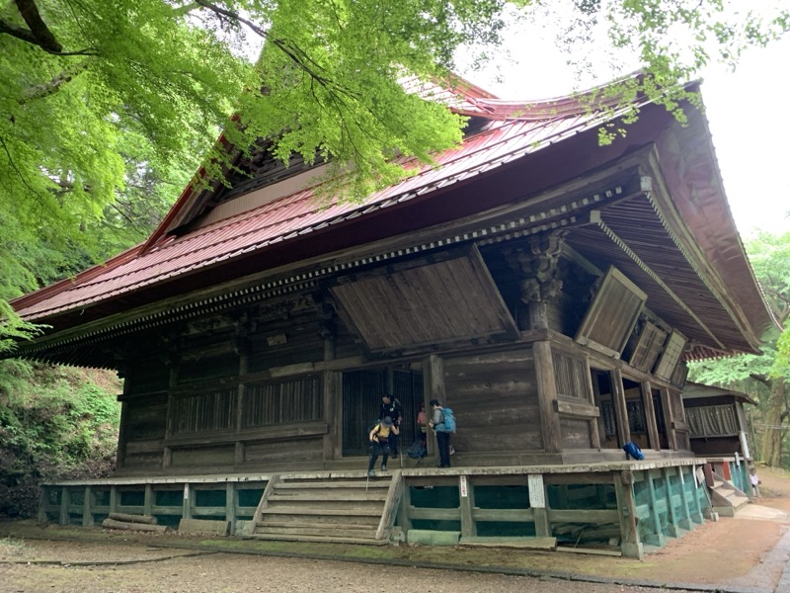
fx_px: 593
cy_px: 296
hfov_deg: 67.3
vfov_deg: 53.1
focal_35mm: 26
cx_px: 395
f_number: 1.8
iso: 200
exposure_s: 1/60
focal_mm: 4.25
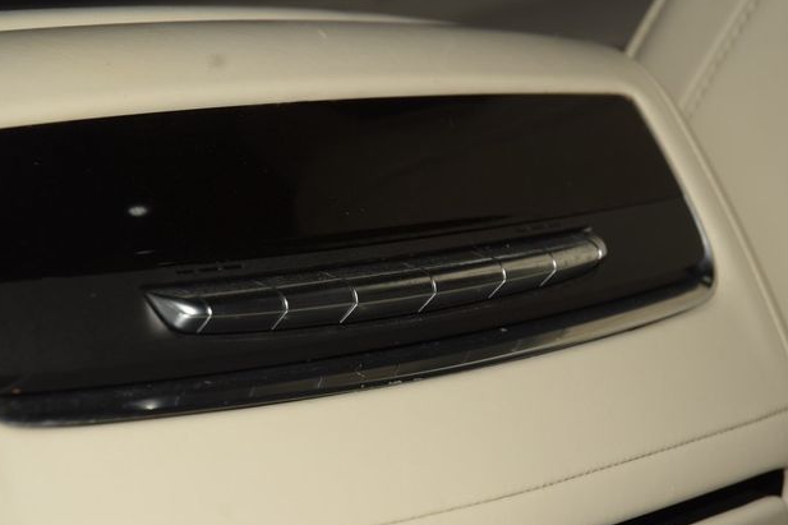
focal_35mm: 109
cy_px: 265
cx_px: 400
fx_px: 2385
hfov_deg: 18.8
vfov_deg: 12.6
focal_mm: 70
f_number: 8
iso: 100
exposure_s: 1/125
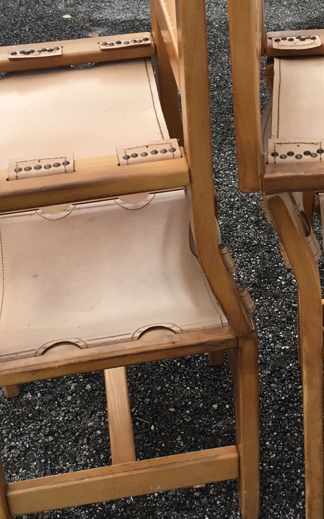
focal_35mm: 67
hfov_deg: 19.3
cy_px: 175
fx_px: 946
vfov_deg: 30.4
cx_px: 255
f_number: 2.4
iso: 25
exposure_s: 1/50
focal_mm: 3.3
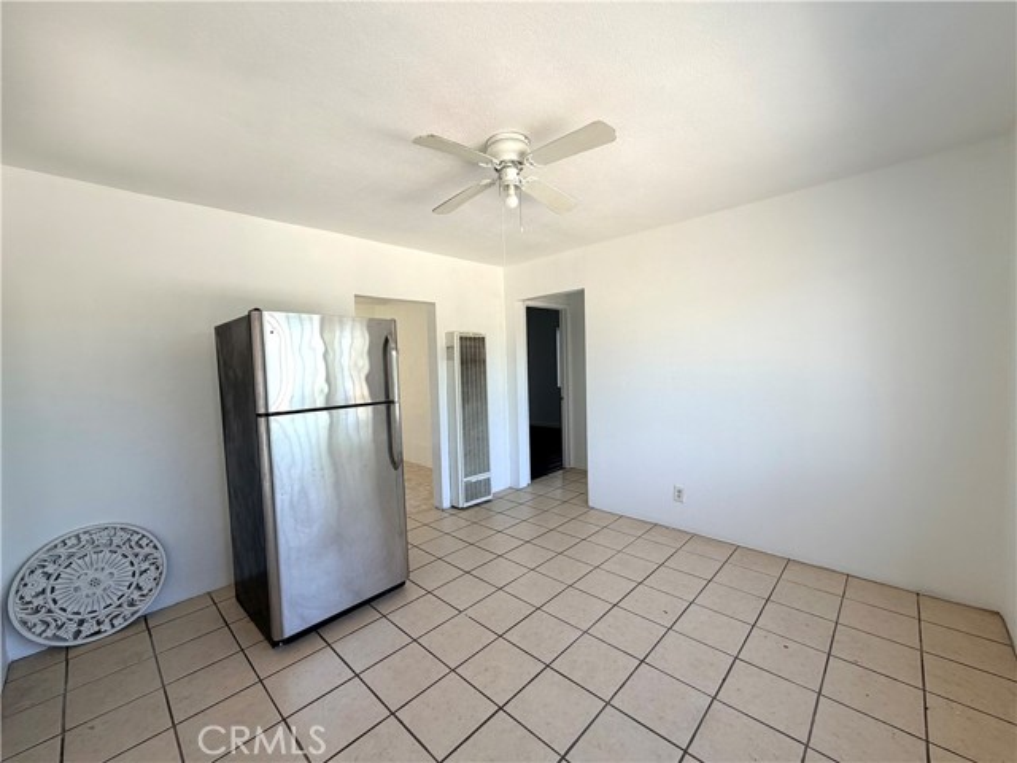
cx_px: 508
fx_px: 411
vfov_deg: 85.7
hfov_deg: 102.1
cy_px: 382
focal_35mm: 14
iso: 64
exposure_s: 1/121
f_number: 2.2
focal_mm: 2.22
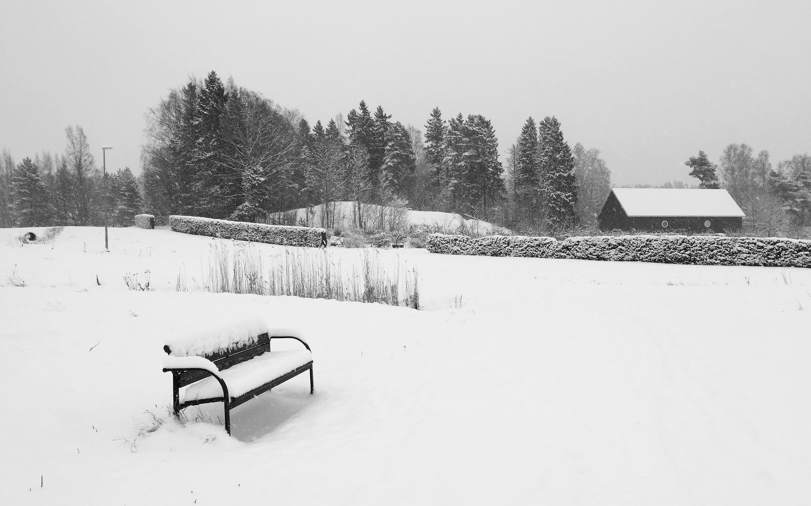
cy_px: 285
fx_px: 685
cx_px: 405
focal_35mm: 31
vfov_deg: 40.5
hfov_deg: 61.2
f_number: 2.2
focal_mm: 4.15
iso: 32
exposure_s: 1/241
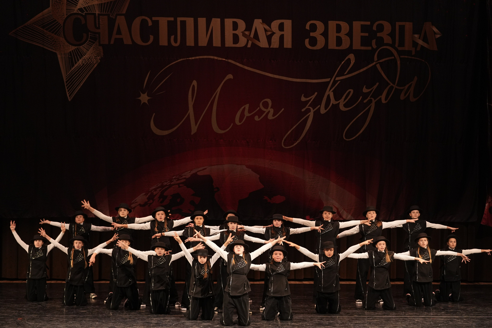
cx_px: 246
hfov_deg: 16.7
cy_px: 164
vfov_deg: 11.1
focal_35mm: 123
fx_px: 1681
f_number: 2.8
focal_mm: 123
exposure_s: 1/400
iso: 2000
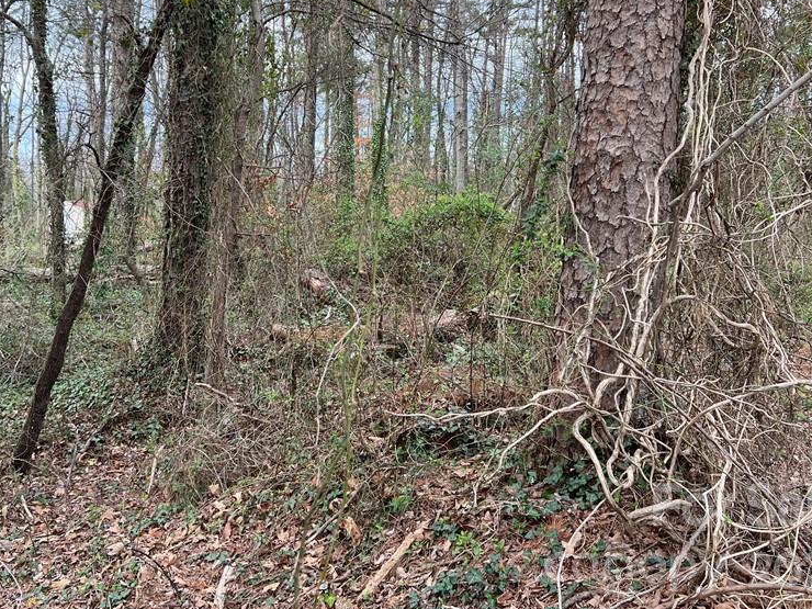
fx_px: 844
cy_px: 221
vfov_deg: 39.3
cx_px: 312
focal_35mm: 36
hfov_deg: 50.9
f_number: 1.5
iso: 50
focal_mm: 5.7
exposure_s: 1/509
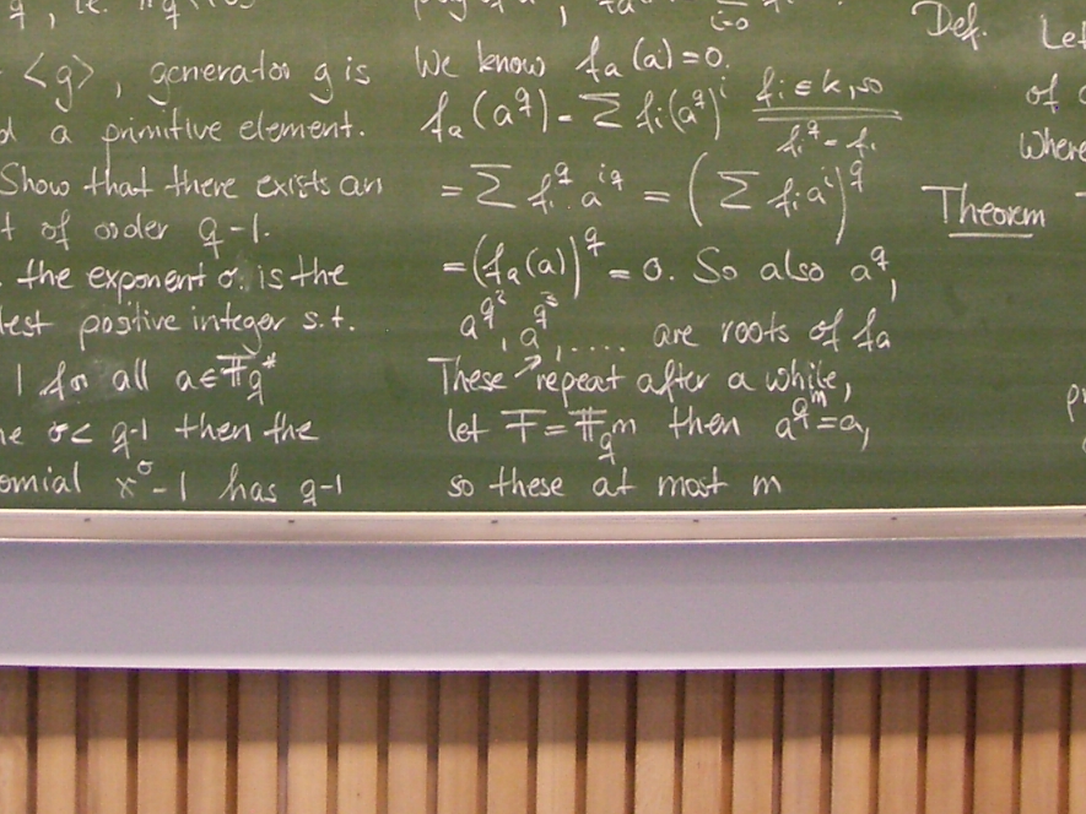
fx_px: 2542
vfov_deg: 17.6
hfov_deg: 24.0
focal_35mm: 81
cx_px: 395
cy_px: -94
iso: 200
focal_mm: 5.8
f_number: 2.6
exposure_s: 1/13
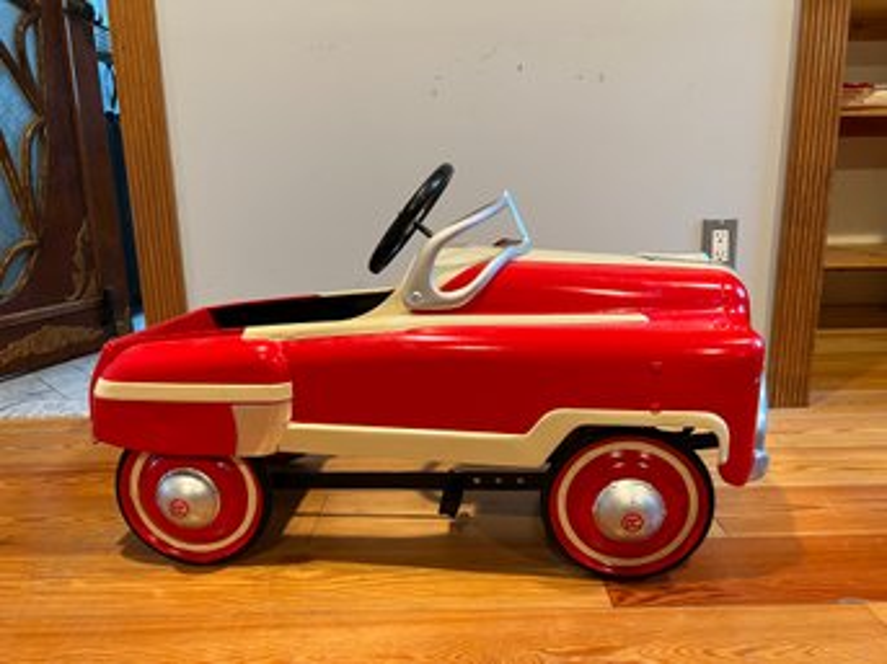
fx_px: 666
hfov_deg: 67.3
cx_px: 444
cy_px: 332
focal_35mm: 26
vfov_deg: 53.0
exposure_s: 1/60
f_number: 1.5
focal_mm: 5.7
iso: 250
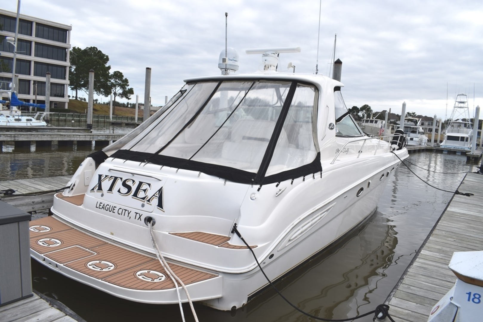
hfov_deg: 67.4
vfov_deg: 47.9
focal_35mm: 27
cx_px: 242
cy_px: 161
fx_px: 362
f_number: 10
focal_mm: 18
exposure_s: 1/400
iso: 200
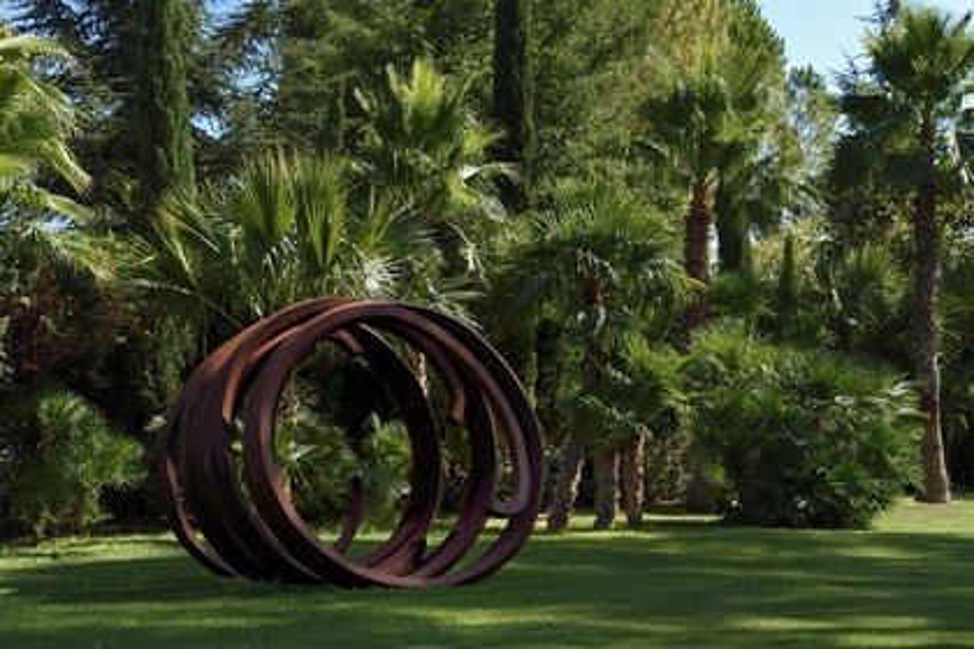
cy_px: 324
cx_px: 487
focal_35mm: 58
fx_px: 1569
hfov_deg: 34.5
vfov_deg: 23.4
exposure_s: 1/160
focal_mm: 58
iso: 200
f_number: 8
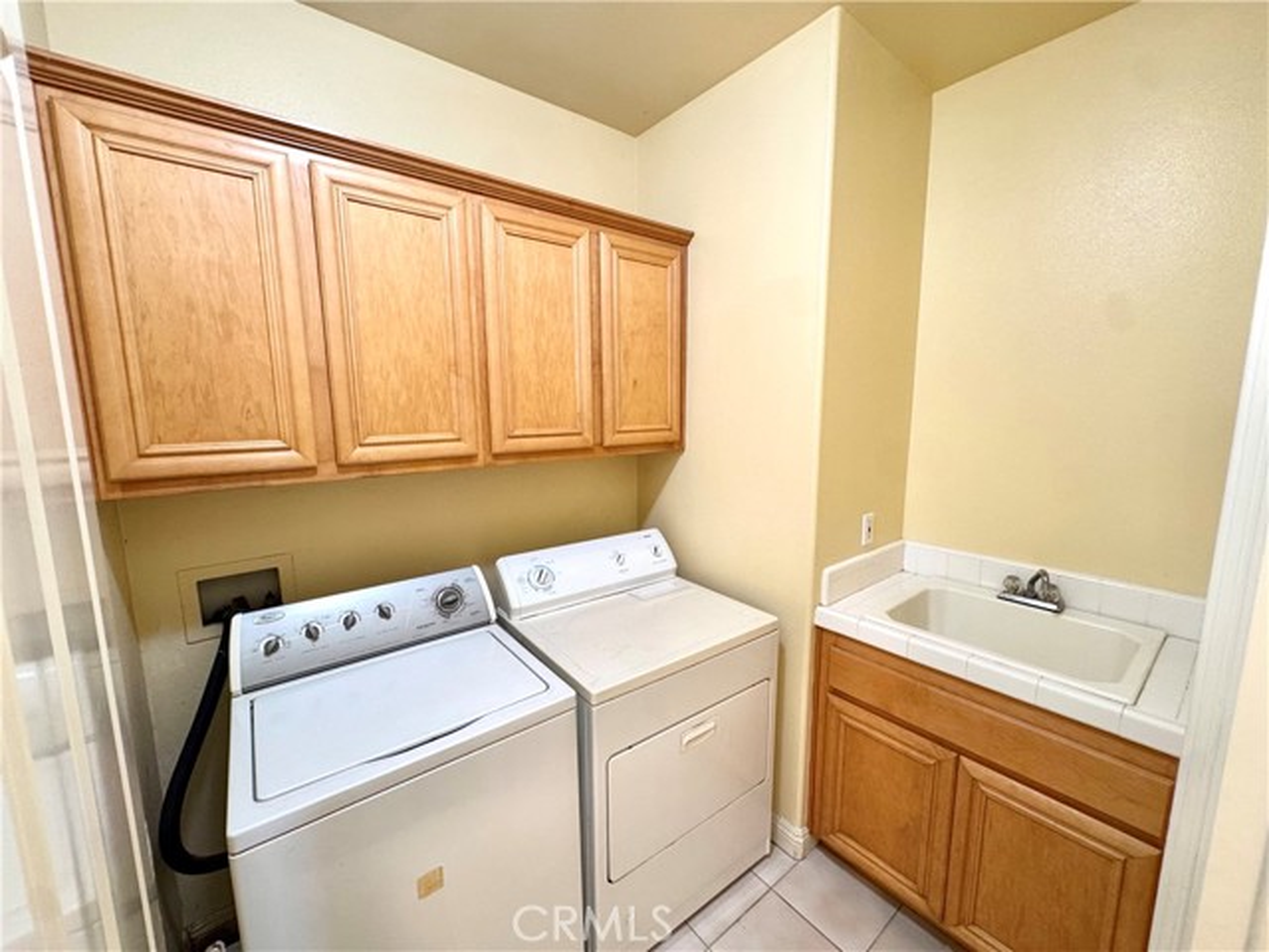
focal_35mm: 14
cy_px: 476
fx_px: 513
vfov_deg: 85.7
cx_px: 634
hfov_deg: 102.1
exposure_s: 1/60
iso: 200
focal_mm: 2.22
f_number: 2.2
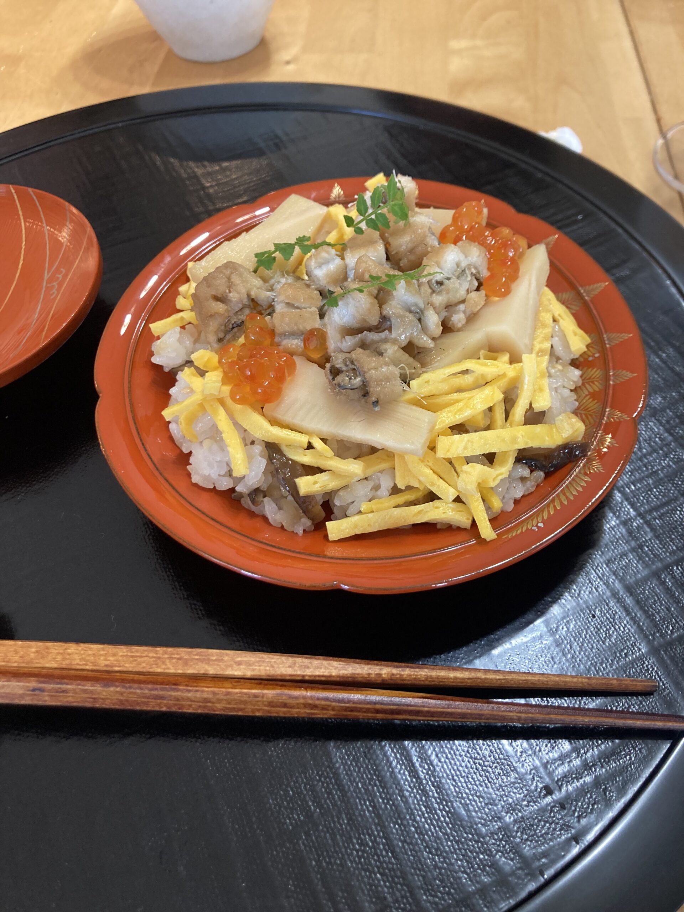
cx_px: 342
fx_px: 738
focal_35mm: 28
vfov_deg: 63.4
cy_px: 456
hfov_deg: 49.7
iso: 160
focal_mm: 3.99
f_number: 1.8
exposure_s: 1/50
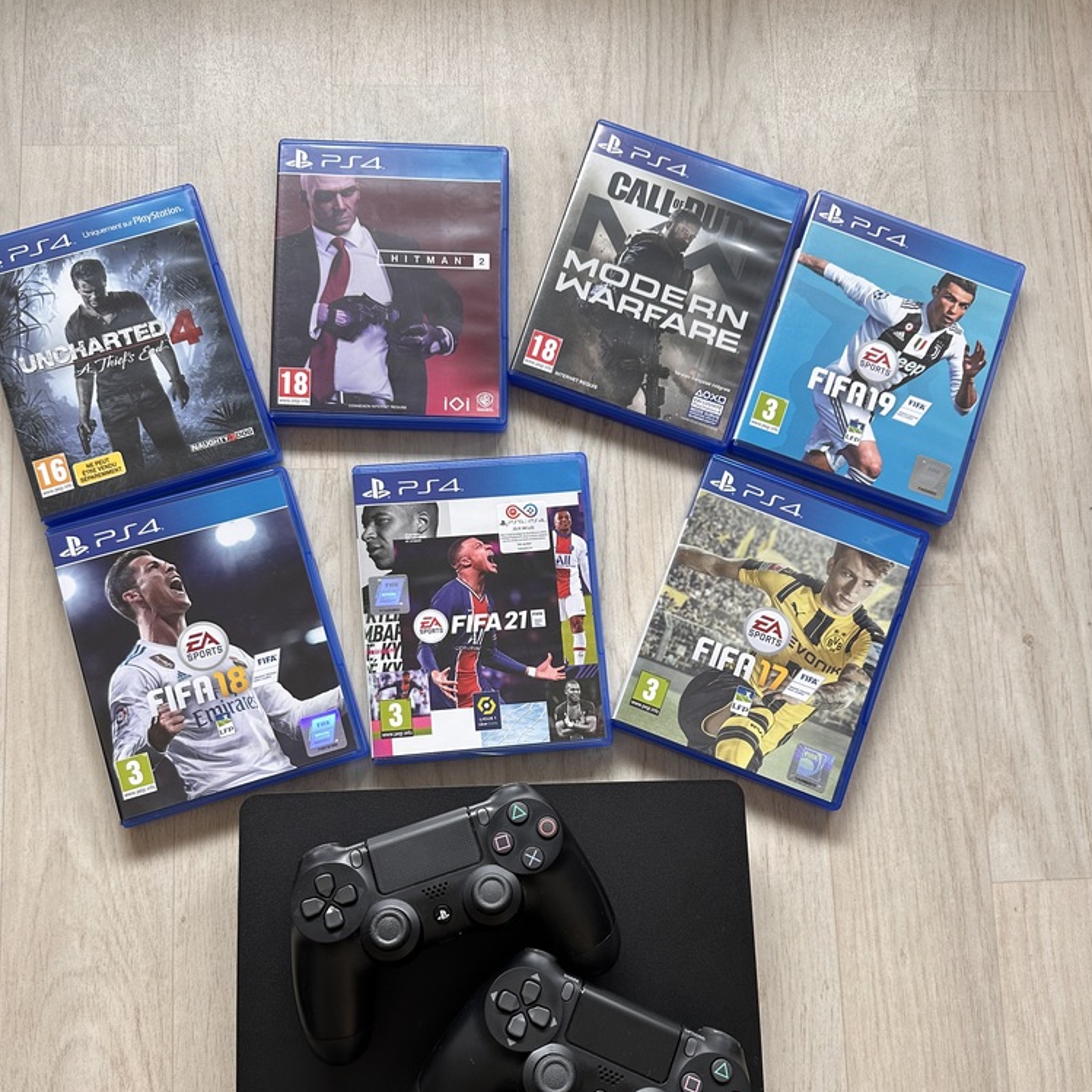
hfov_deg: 55.6
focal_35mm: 29
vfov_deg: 55.2
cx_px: 537
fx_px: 1035
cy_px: 656
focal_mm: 6.86
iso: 125
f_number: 1.78
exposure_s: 1/50
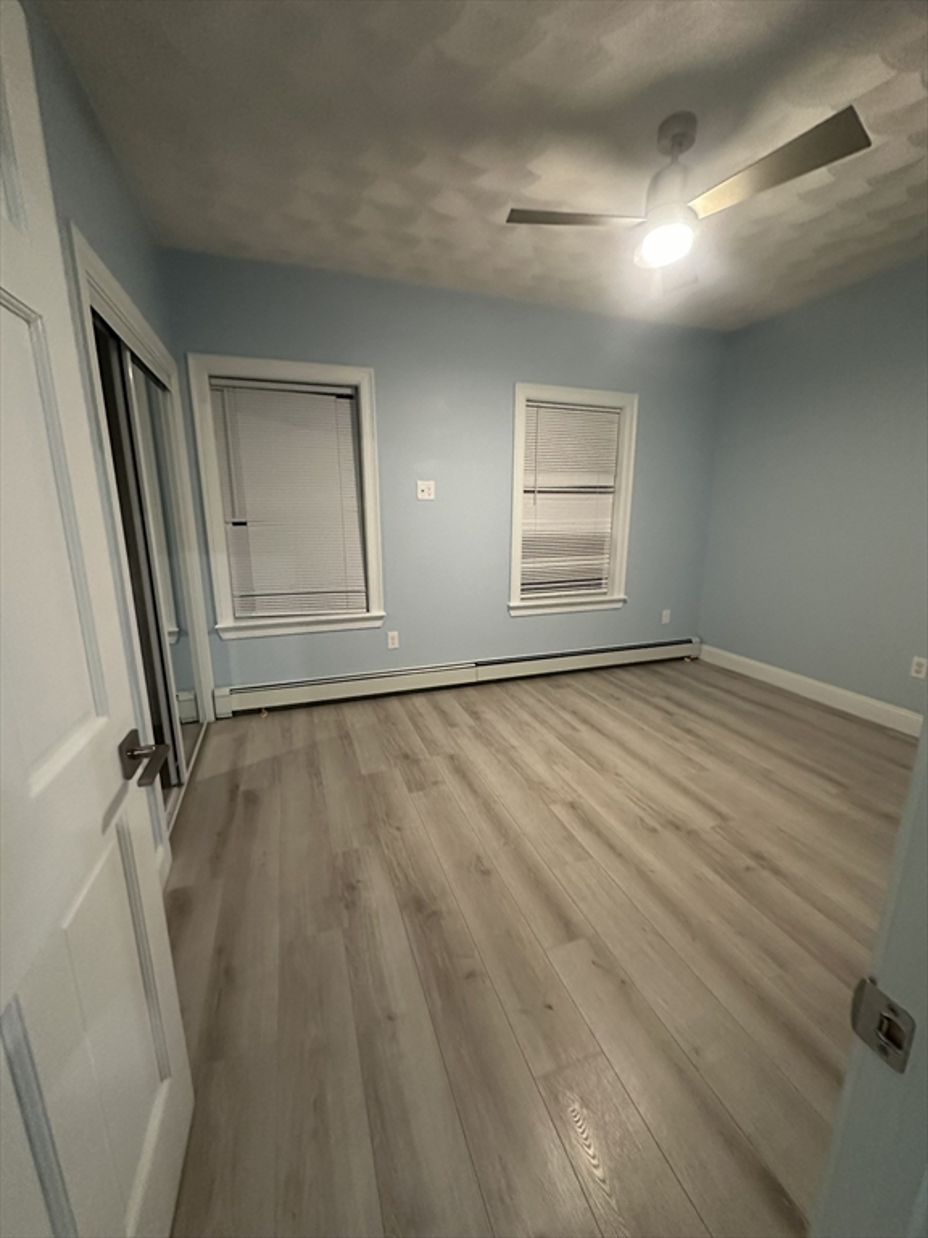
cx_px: 464
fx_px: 500
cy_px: 619
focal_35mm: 14
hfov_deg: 85.7
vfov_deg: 102.1
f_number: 2.2
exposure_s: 1/60
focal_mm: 2.22
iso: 800
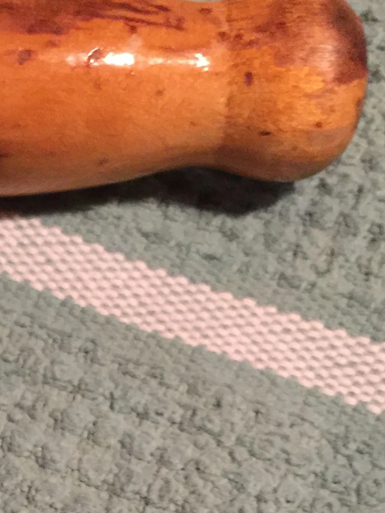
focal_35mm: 80
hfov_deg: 17.7
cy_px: 652
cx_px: -47
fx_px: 1187
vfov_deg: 22.1
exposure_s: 1/4
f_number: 2.2
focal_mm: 4.15
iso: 80
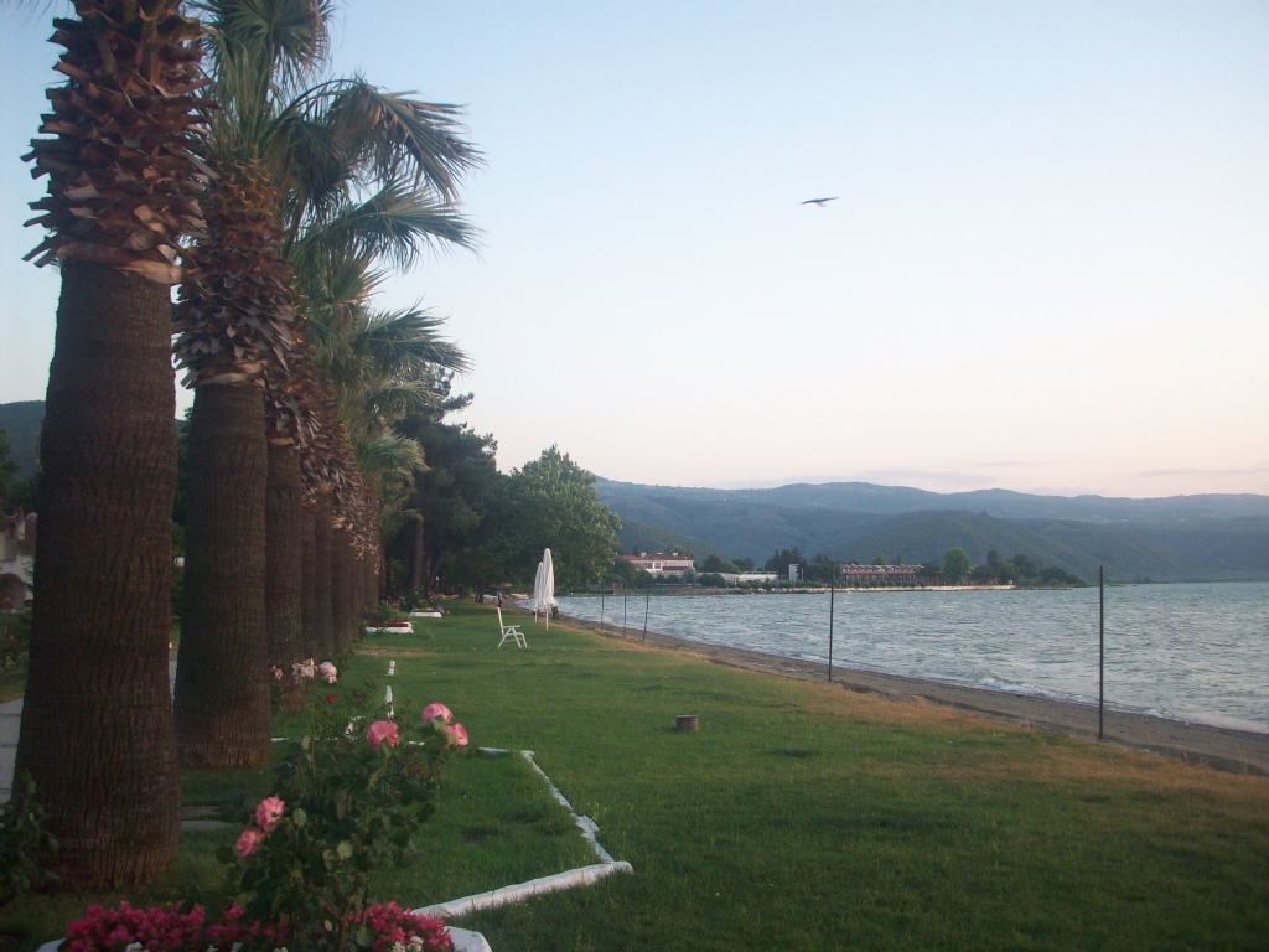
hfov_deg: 50.1
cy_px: 476
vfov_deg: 38.7
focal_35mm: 37
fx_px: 1356
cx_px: 634
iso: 80
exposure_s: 1/65.8
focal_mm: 6.2
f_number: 2.8
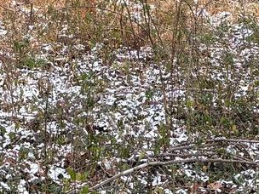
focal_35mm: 175
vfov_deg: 7.8
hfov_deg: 11.3
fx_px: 1309
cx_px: 61
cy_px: -288
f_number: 1.6
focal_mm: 5.96
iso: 64
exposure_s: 1/311
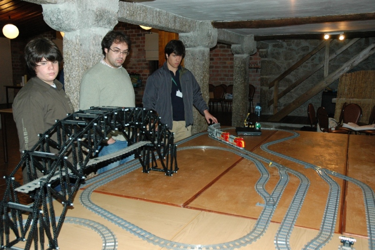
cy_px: 125
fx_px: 375
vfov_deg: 36.8
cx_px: 188
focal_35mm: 36
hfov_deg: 53.2
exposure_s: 1/60
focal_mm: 24
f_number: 4
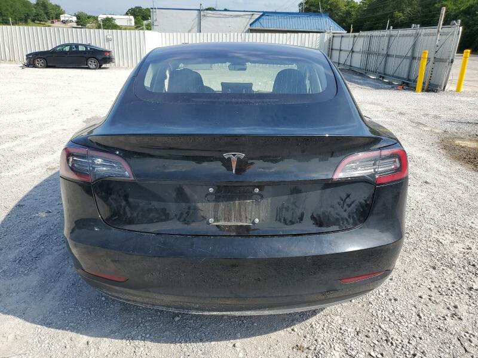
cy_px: 179
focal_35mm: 26
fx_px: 359
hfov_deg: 67.3
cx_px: 239
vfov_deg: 53.1
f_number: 1.5
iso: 50
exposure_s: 1/2500
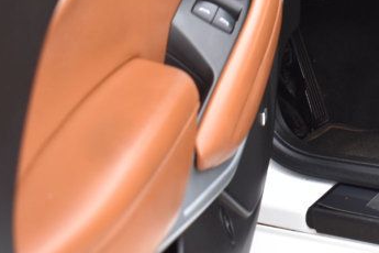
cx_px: 537
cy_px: -58
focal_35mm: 102
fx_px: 1079
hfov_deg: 18.1
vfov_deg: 13.0
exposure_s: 1/125
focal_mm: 23
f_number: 5.6
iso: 400
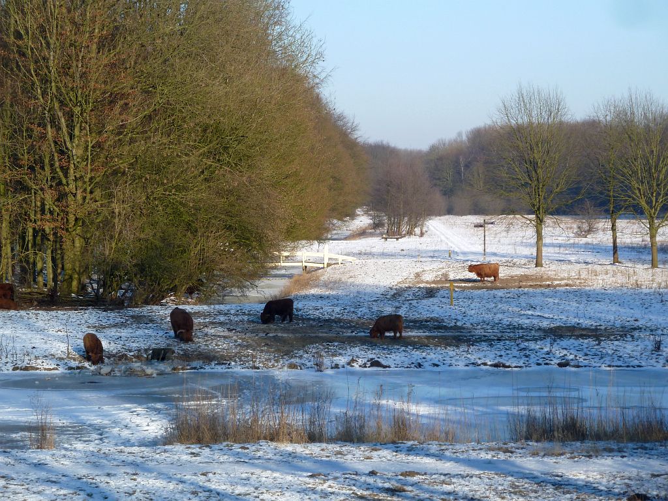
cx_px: 334
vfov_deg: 12.5
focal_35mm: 119
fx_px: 2296
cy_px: 250
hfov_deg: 16.6
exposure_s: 1/320
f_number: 4.4
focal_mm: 19.5
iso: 80
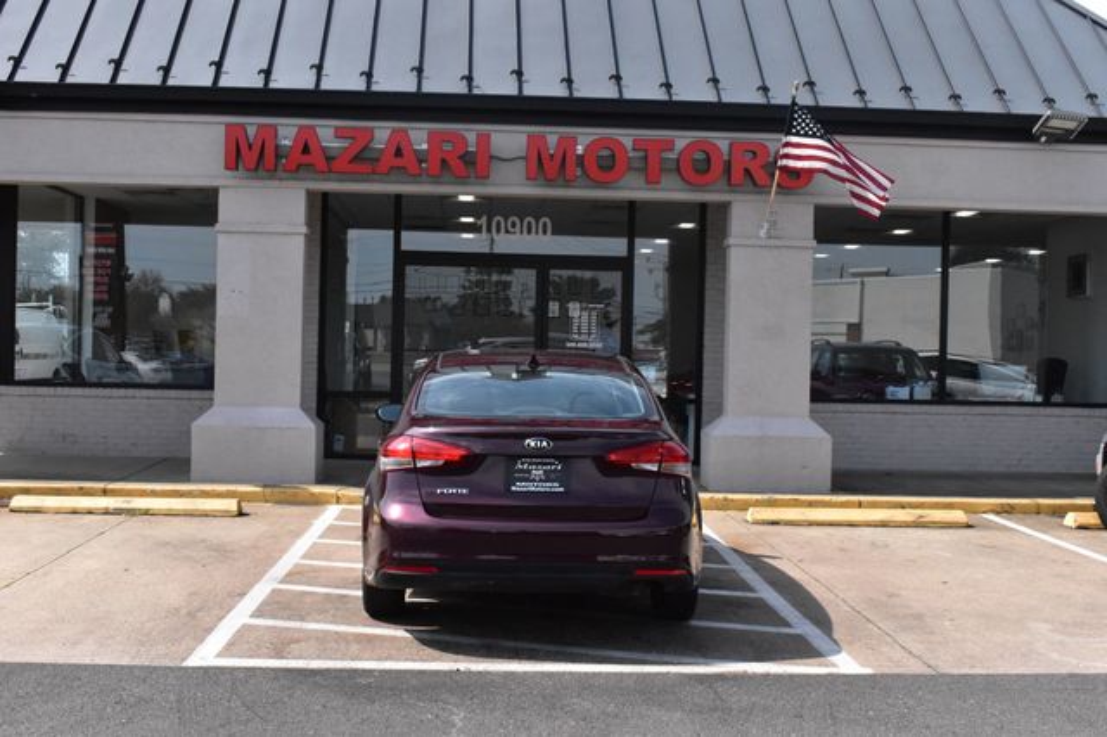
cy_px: 368
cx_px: 554
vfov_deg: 31.9
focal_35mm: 42
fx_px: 1291
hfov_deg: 46.4
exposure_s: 1/1600
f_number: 14
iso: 2500
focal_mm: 28
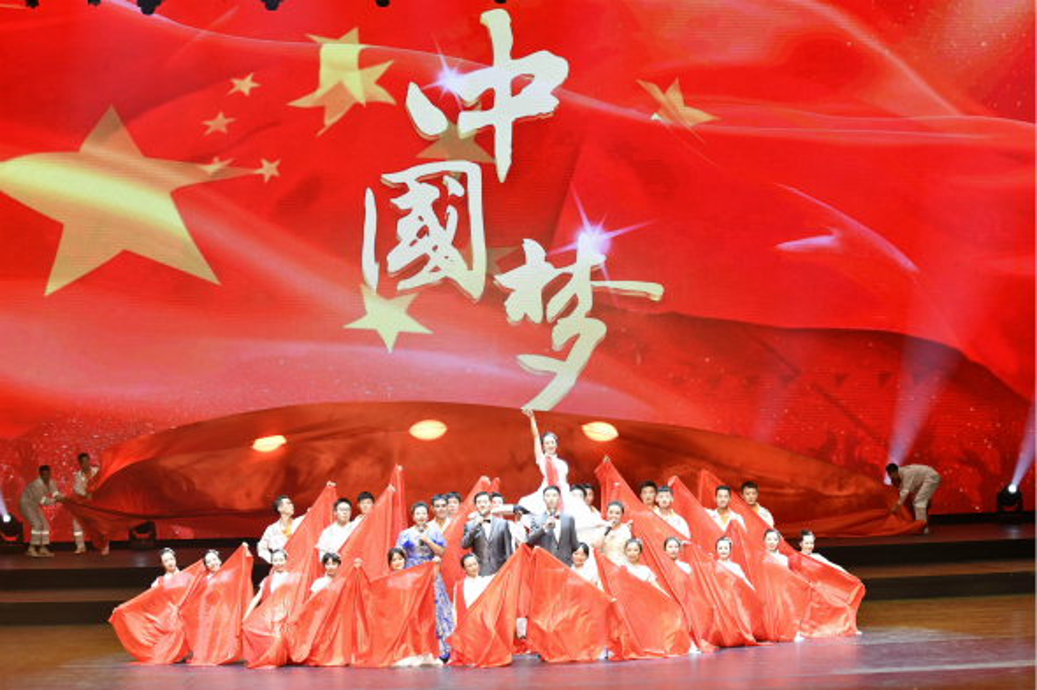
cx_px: 518
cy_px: 345
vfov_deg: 17.5
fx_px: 2246
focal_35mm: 78
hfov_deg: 26.0
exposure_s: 1/200
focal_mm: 78
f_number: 8
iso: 2000
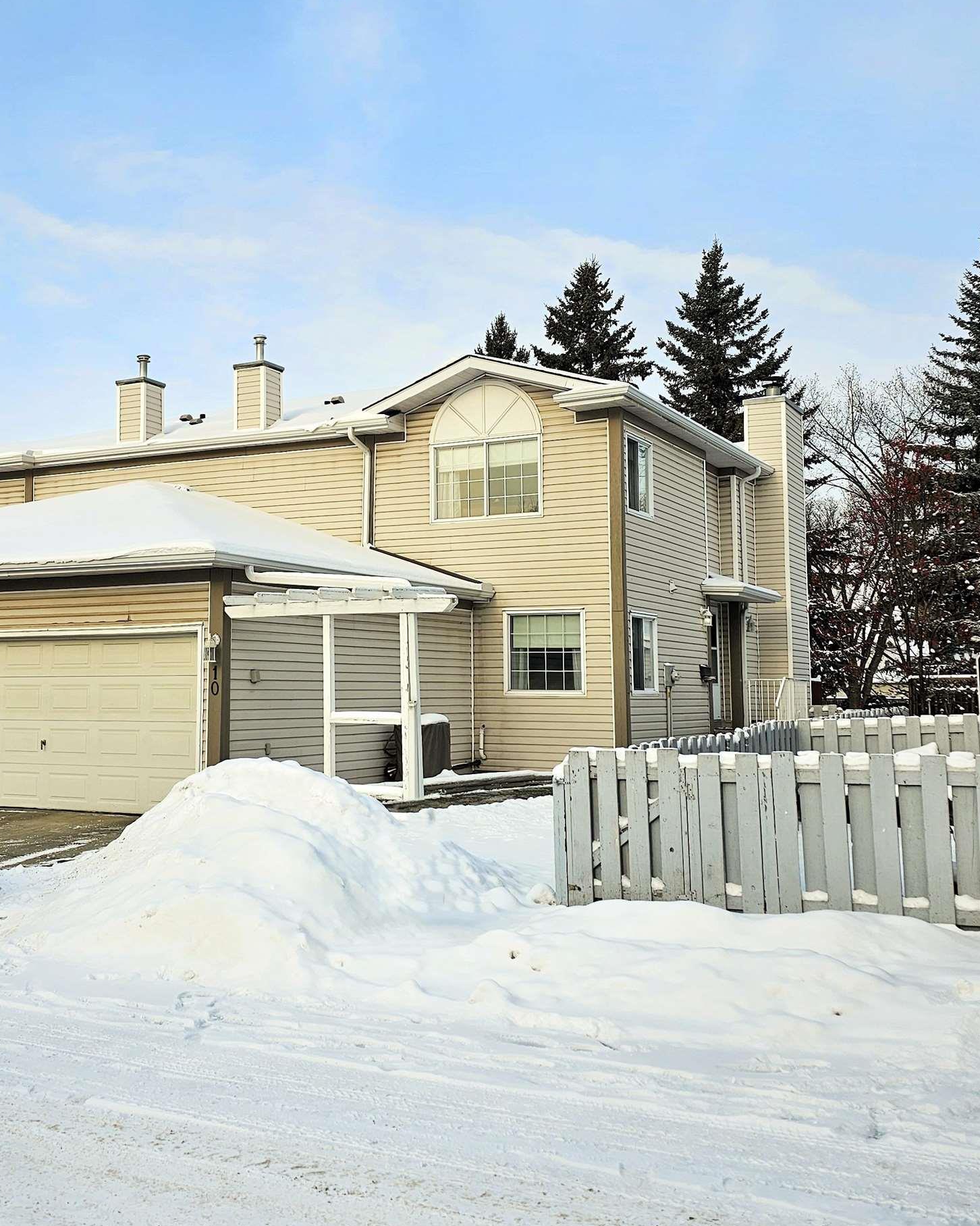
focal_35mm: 38
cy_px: 548
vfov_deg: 47.9
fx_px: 1378
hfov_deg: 38.8
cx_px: 335
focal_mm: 6.3
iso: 10
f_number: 1.7
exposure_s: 1/525
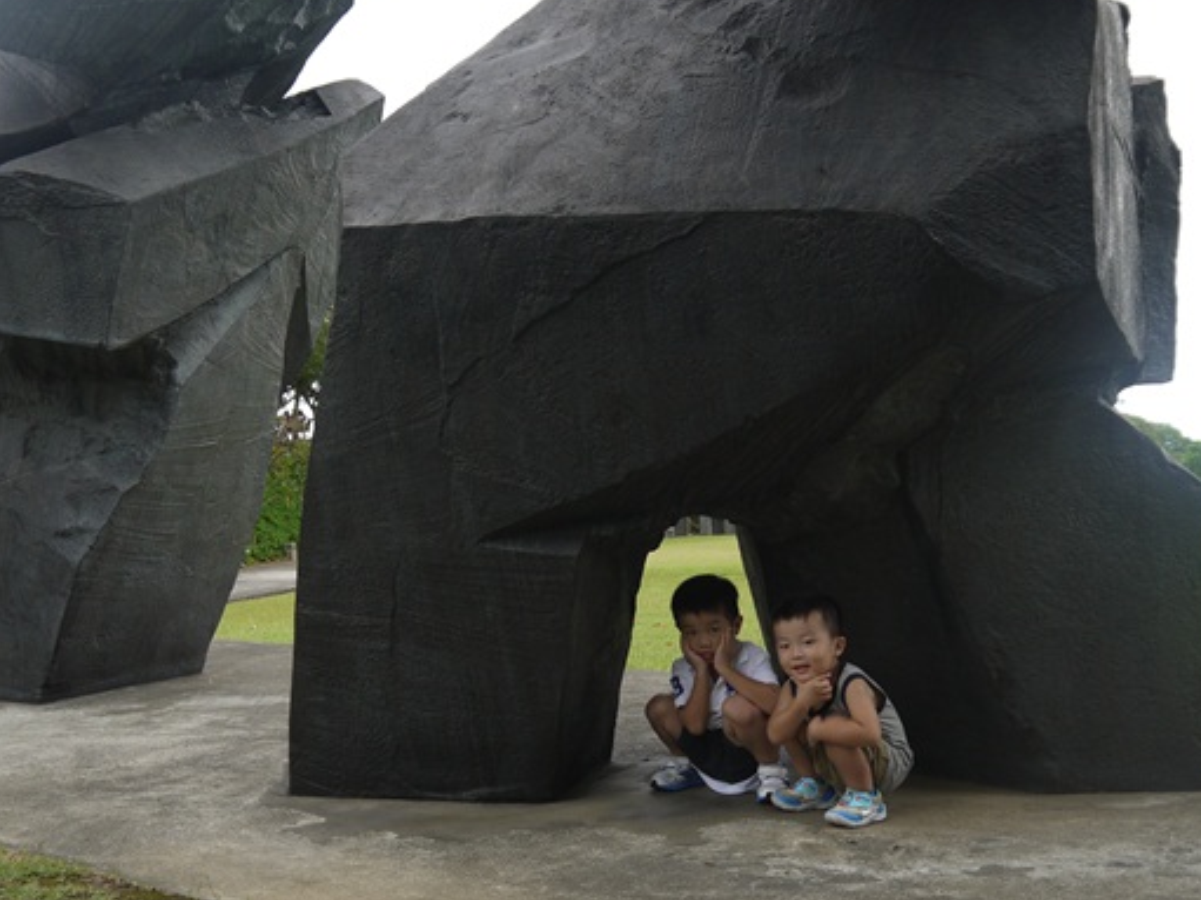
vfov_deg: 30.7
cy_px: 331
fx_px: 1630
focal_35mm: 47
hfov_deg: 40.4
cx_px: 517
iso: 100
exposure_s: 1/125
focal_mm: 15
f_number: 4
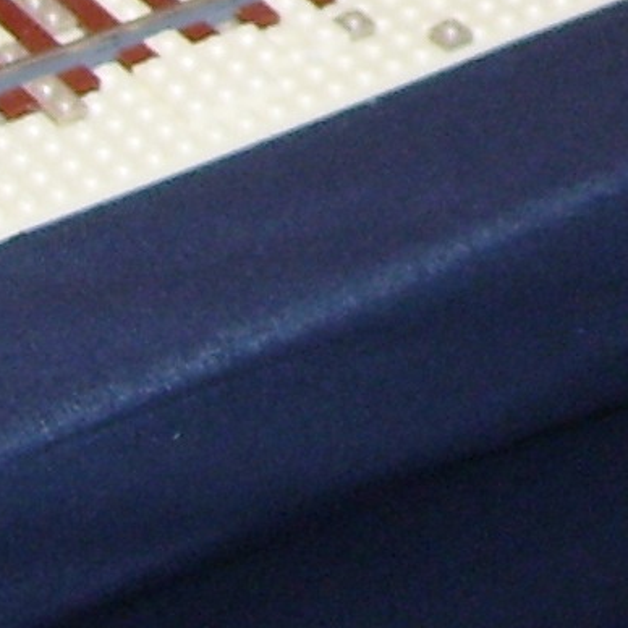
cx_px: 1107
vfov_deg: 8.7
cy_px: -706
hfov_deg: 8.9
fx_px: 3879
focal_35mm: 189
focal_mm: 6
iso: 80
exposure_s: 1/60
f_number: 2.7
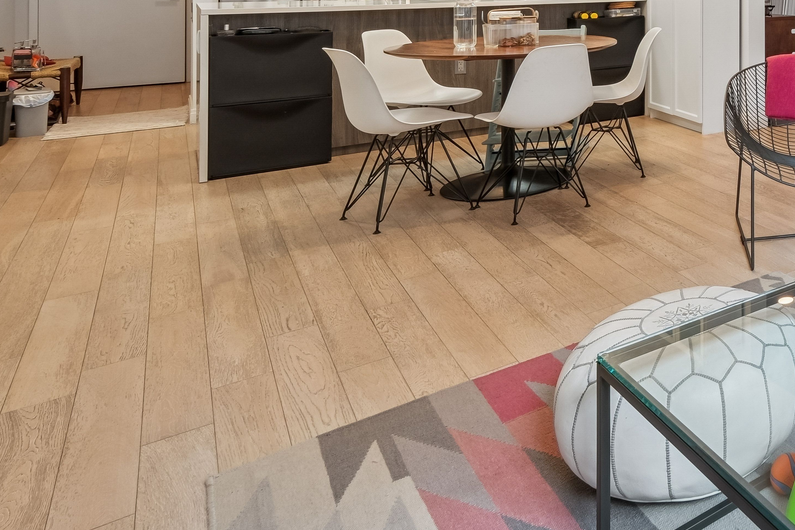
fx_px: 707
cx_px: 922
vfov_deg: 35.8
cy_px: -34
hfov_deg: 42.3
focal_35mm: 32
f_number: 8
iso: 200
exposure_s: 1/8
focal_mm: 8
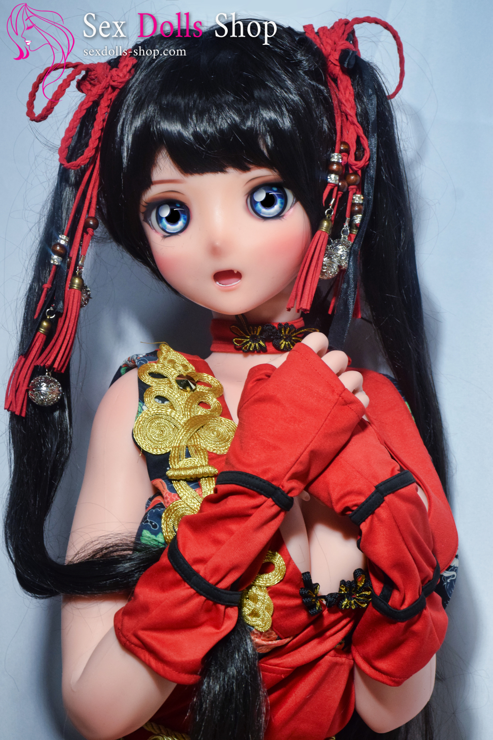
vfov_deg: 21.9
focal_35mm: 93
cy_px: 370
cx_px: 246
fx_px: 1910
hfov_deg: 14.7
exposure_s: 1/50
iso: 1000
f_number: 9
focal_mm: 62
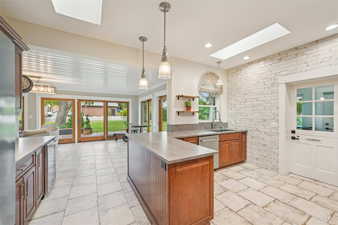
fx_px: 131
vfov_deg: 81.2
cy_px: 112
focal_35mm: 14
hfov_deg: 104.3
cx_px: 169
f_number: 8
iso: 400
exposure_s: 1/30
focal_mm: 14
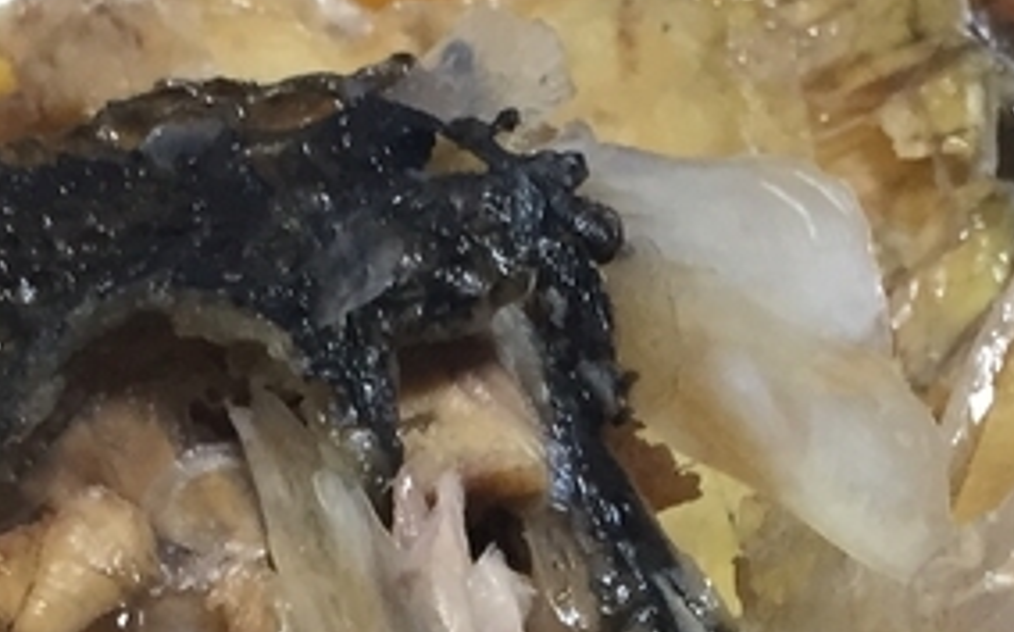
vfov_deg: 9.6
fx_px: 3590
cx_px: 639
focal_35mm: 130
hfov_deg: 16.1
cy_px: 1107
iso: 80
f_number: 2.2
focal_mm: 4.15
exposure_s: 1/30
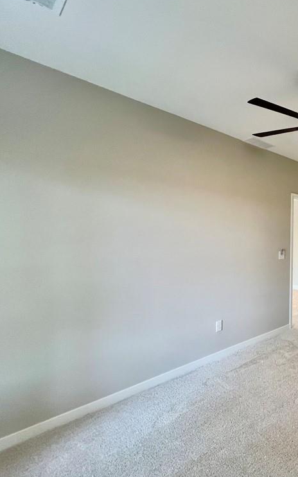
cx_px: 297
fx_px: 247
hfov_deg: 50.4
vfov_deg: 88.0
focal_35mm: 19
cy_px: 237
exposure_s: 1/120
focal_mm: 1.57
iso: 200
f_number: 1.8
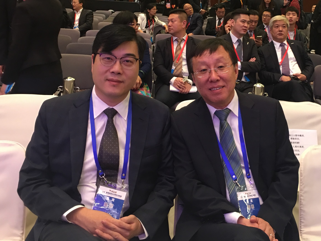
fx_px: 269
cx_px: 160
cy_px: 120
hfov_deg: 61.7
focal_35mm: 29
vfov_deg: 48.2
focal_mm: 4.15
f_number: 2.2
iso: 80
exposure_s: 1/17
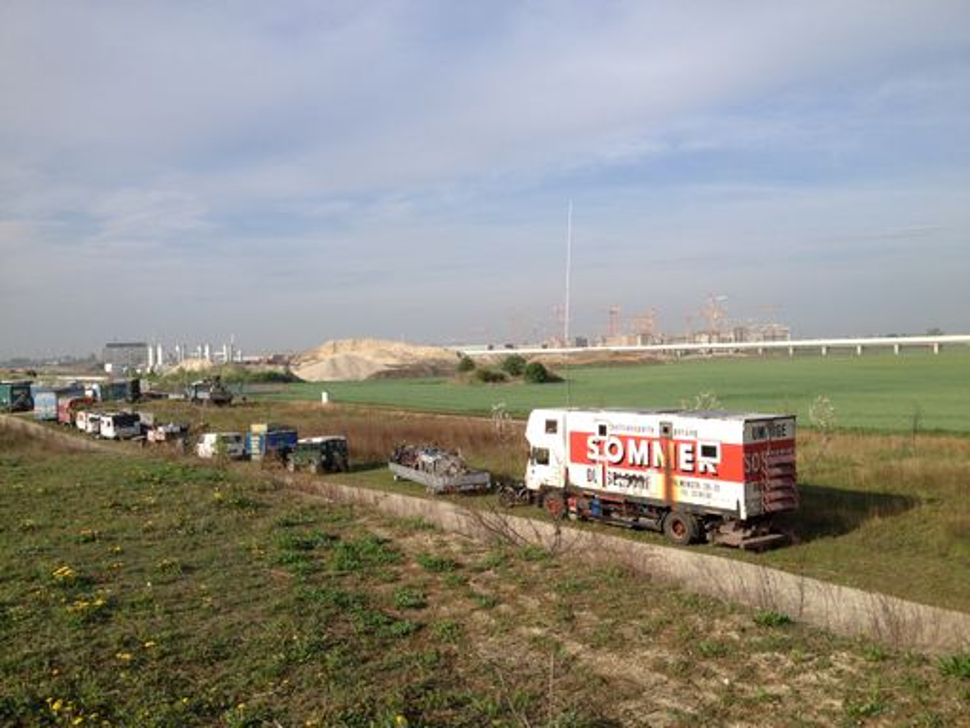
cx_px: 485
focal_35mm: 35
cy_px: 364
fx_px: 981
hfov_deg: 52.6
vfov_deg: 40.7
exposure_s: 1/1534
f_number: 2.4
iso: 50
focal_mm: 4.28
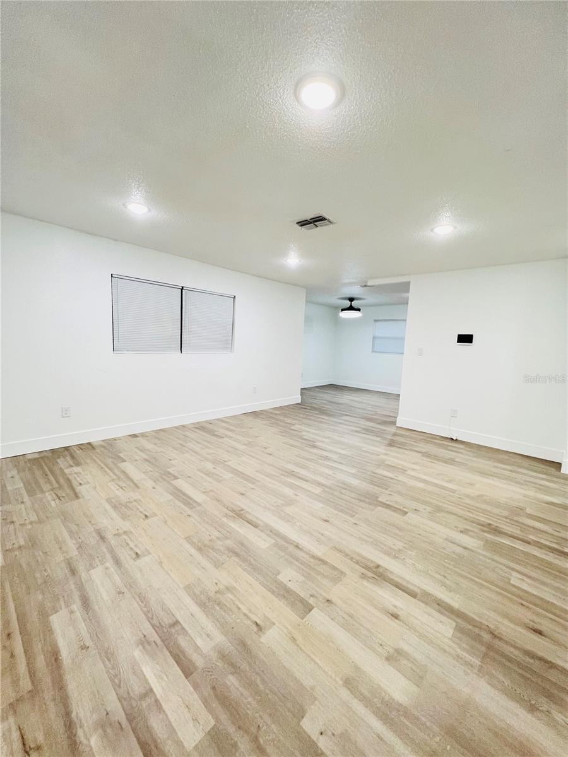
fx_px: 284
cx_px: 284
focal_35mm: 13
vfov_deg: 106.2
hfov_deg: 89.9
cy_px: 378
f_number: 1.8
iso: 320
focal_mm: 1.57
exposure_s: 1/60
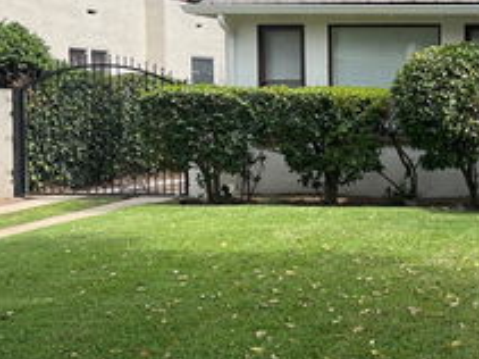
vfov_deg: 23.2
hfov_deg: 27.7
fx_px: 871
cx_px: 543
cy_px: 125
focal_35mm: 63
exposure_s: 1/1511
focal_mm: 5.7
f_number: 1.5
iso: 50
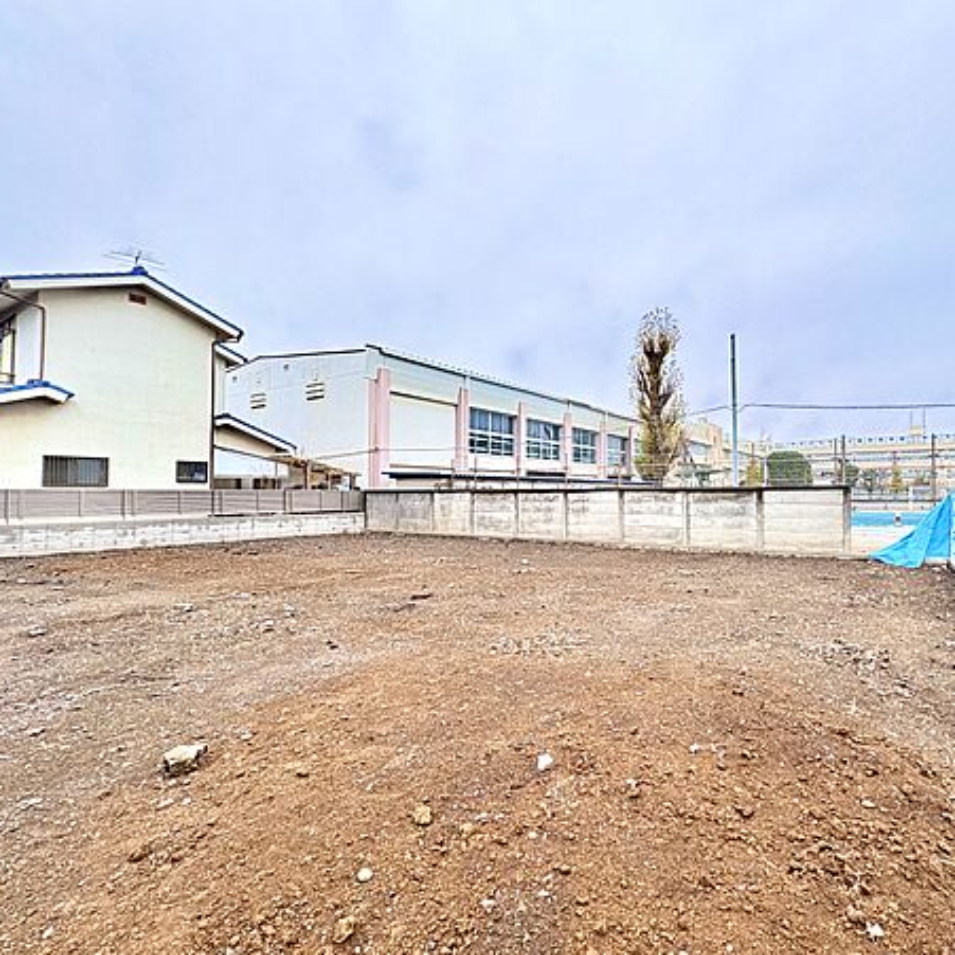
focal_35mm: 17
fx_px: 531
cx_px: 601
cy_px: 475
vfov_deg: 84.0
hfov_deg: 82.3
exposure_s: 1/247
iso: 64
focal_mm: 2.22
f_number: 2.2
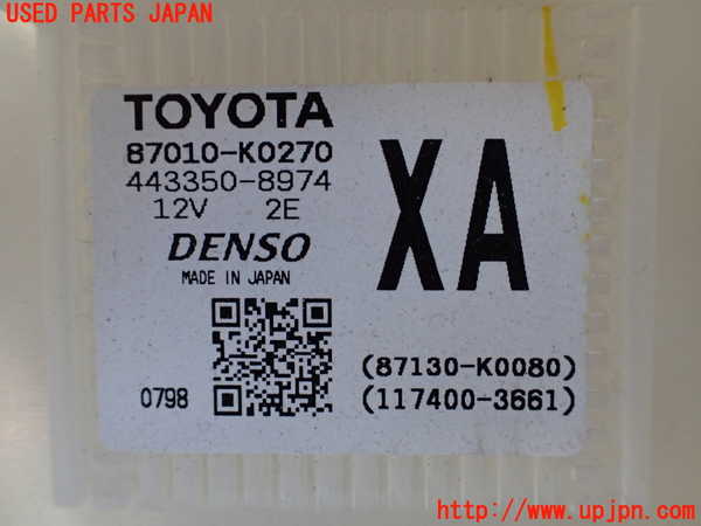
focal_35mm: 30
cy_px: 263
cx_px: 350
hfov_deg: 60.0
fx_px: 608
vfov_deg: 46.8
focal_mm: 5.4
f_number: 2.3
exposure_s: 1/125
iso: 640
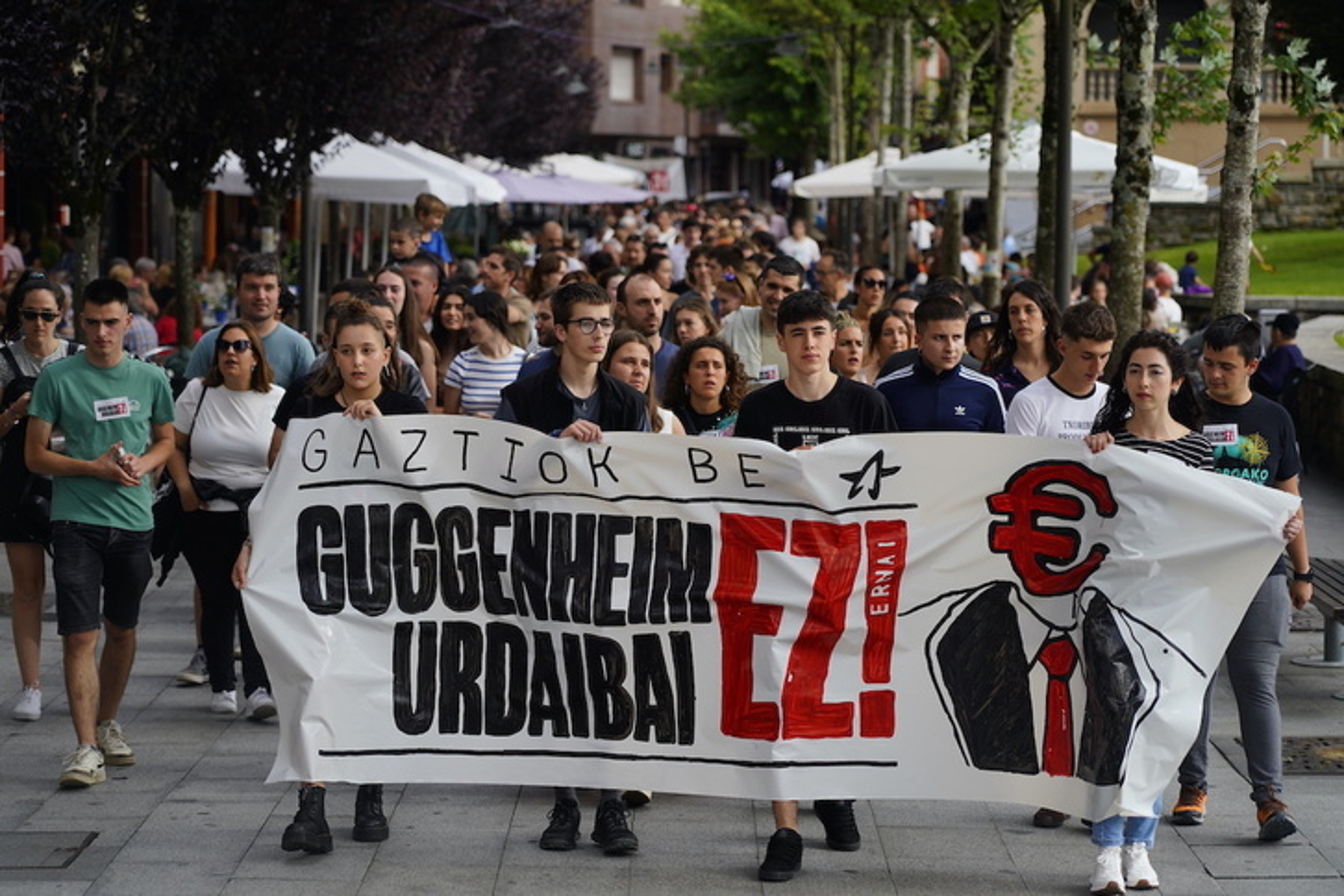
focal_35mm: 105
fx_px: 3920
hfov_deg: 19.5
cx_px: 672
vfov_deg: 13.0
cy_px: 448
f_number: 4
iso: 100
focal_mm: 105
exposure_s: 1/320
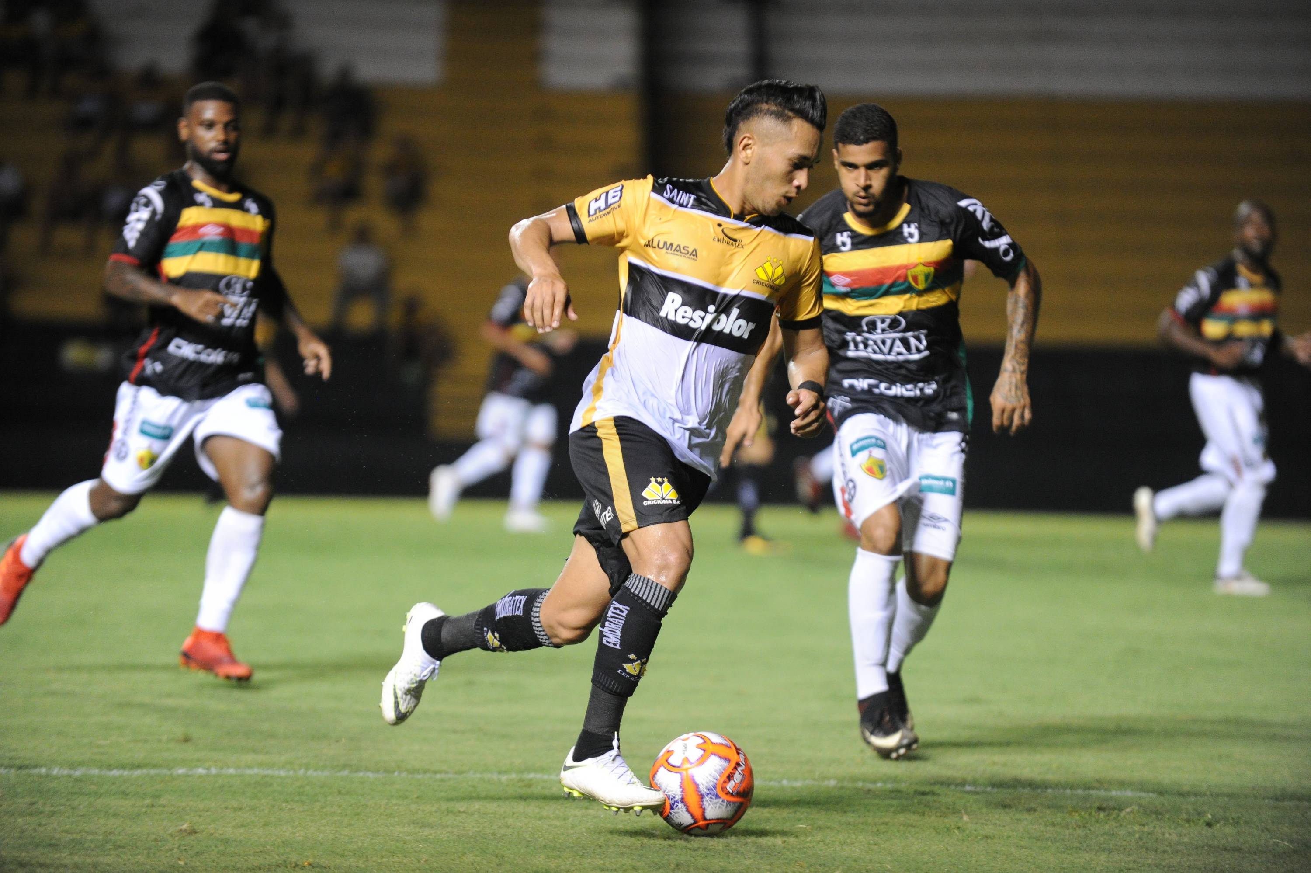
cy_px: 436
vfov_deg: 6.9
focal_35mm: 200
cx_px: 656
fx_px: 7279
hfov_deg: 10.3
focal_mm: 200
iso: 5000
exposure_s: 1/1000
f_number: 2.8
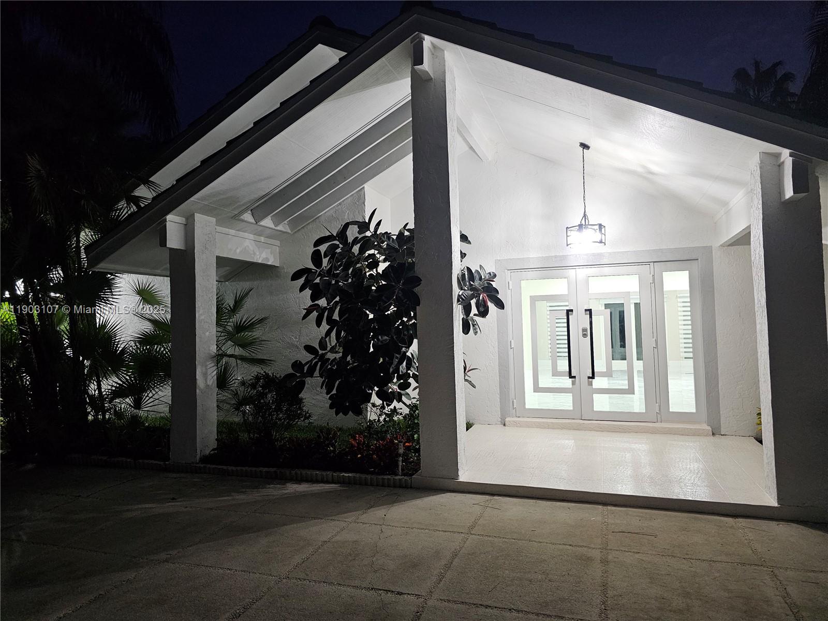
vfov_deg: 58.9
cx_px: 414
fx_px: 550
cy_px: 310
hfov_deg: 73.9
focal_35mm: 23
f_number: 1.7
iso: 640
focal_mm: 6.3
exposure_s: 1/120
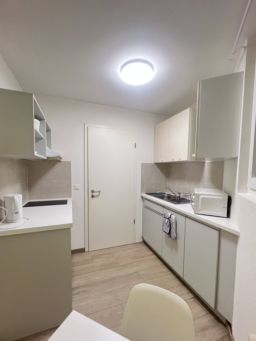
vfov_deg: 102.0
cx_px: 126
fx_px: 138
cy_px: 178
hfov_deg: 85.7
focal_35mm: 14
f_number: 1.8
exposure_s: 1/50
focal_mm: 1.57
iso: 200
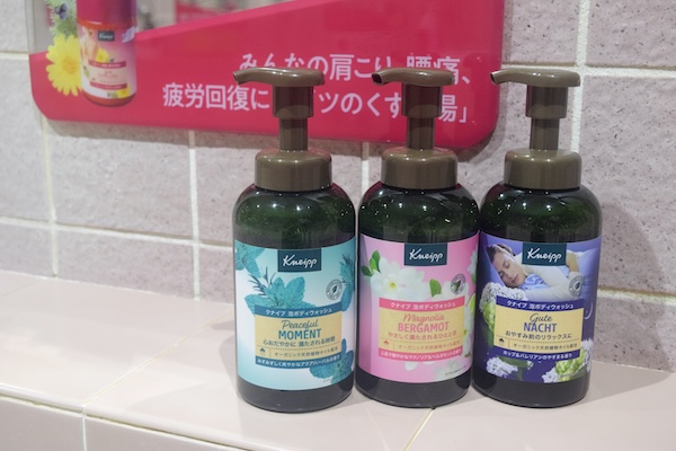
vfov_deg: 28.9
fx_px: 873
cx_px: 338
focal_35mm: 46
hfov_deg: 42.3
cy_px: 226
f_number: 6.3
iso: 1600
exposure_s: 1/125
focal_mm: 31
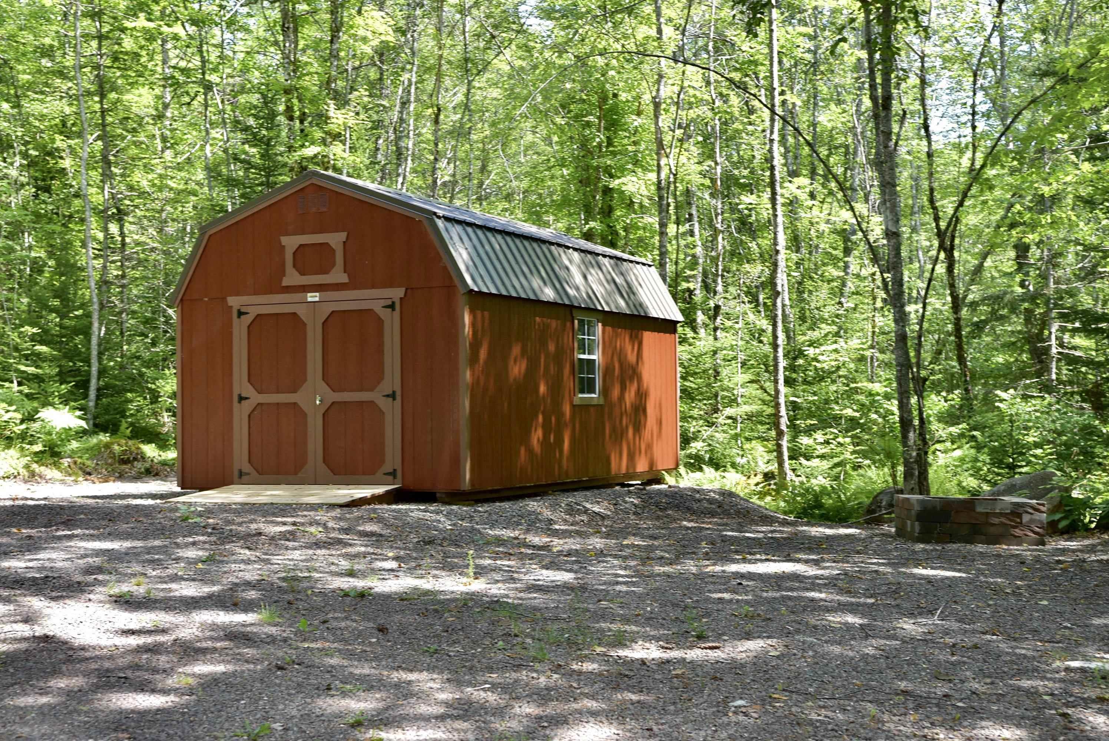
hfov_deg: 37.8
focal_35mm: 52
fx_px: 1618
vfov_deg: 25.8
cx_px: 554
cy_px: 370
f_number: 3.5
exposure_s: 1/200
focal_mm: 35
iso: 100
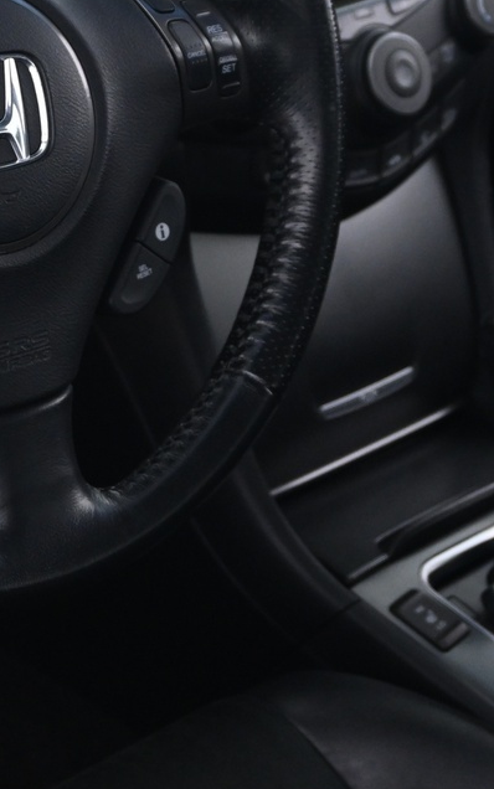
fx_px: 2094
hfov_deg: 13.3
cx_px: 11
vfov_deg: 21.1
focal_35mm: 97
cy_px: 143
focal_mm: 25
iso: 1600
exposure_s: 1/10
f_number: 4.2
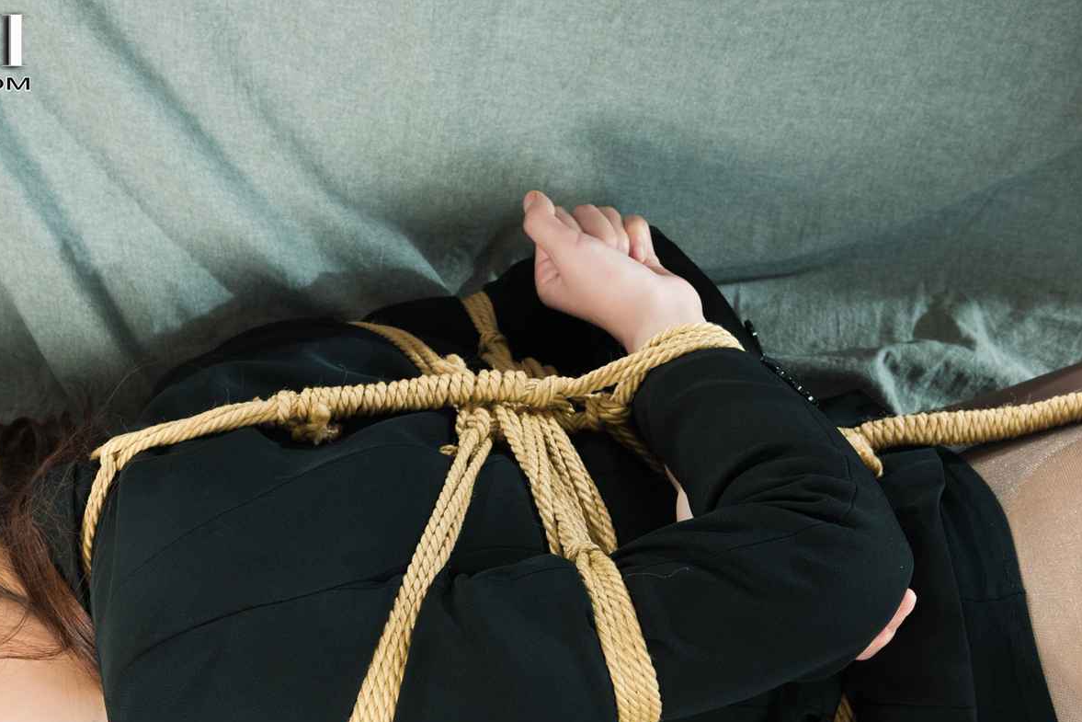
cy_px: 507
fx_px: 1563
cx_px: 404
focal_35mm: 52
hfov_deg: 37.9
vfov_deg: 25.8
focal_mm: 34
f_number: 9
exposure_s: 1/125
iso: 200
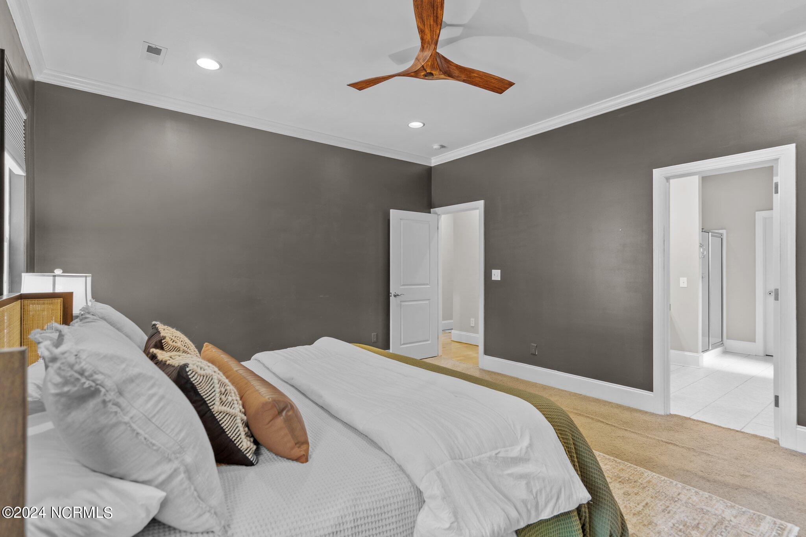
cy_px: 268
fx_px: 381
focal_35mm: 17
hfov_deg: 93.3
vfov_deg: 70.4
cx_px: 403
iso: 400
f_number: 4
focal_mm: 17
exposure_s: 1/1.25
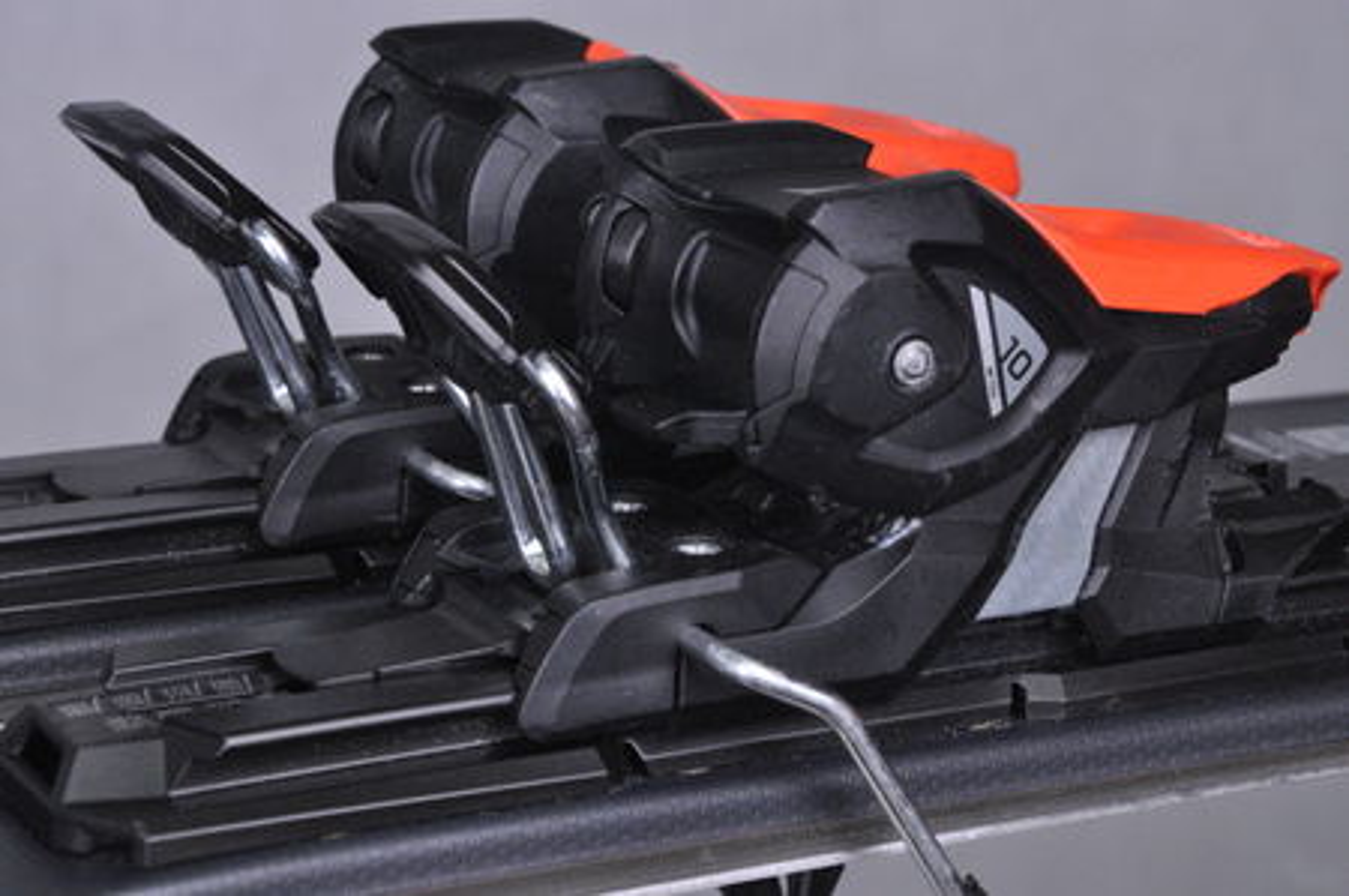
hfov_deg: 19.5
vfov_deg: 13.0
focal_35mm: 105
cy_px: 448
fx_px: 3930
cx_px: 674
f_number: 9.5
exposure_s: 1/125
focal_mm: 70
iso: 3200
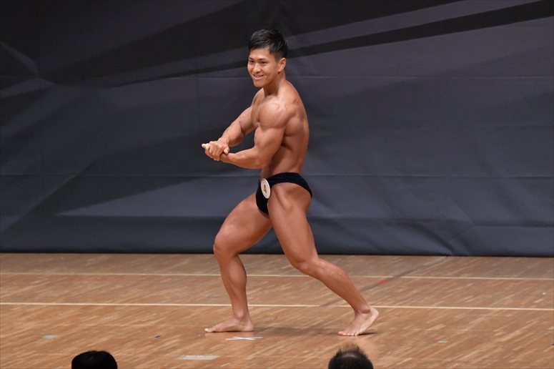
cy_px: 184
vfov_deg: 4.4
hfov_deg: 6.5
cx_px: 277
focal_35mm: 315
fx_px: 4845
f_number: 5.6
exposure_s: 1/400
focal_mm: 210
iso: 6400
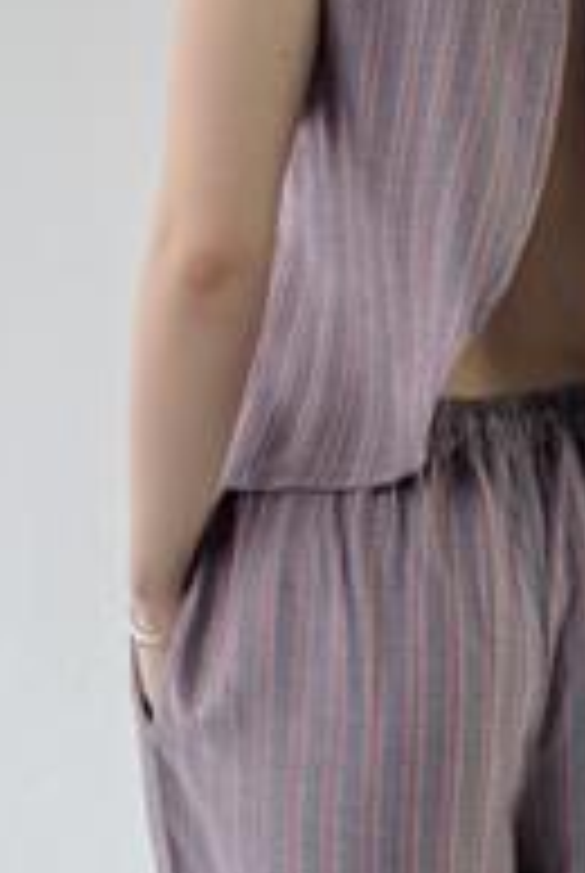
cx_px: 526
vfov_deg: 14.9
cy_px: 668
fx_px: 3327
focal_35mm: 137
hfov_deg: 10.0
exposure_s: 1/214
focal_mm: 6.76
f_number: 1.78
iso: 64
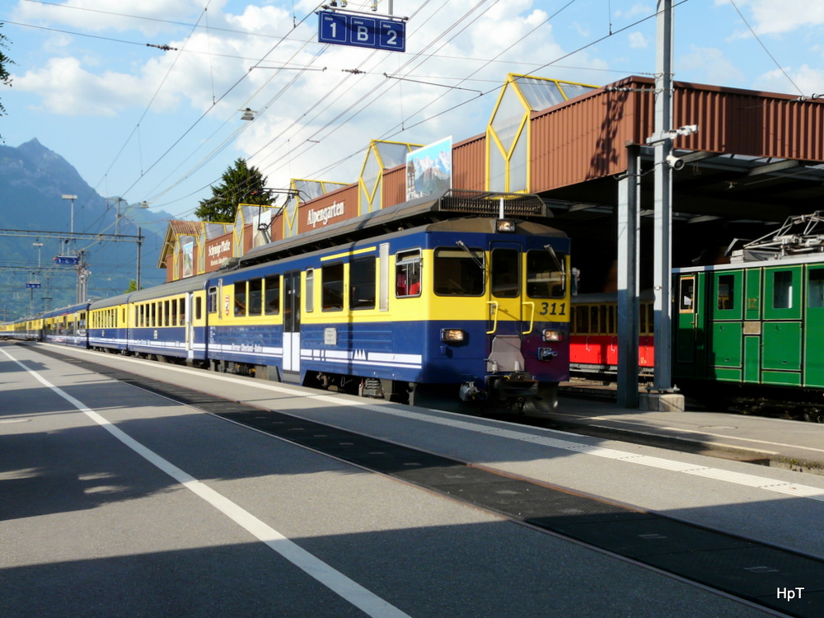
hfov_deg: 42.9
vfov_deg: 32.9
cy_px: 309
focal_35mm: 44
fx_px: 1047
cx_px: 412
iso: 100
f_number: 5.6
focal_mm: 7.2
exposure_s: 1/320
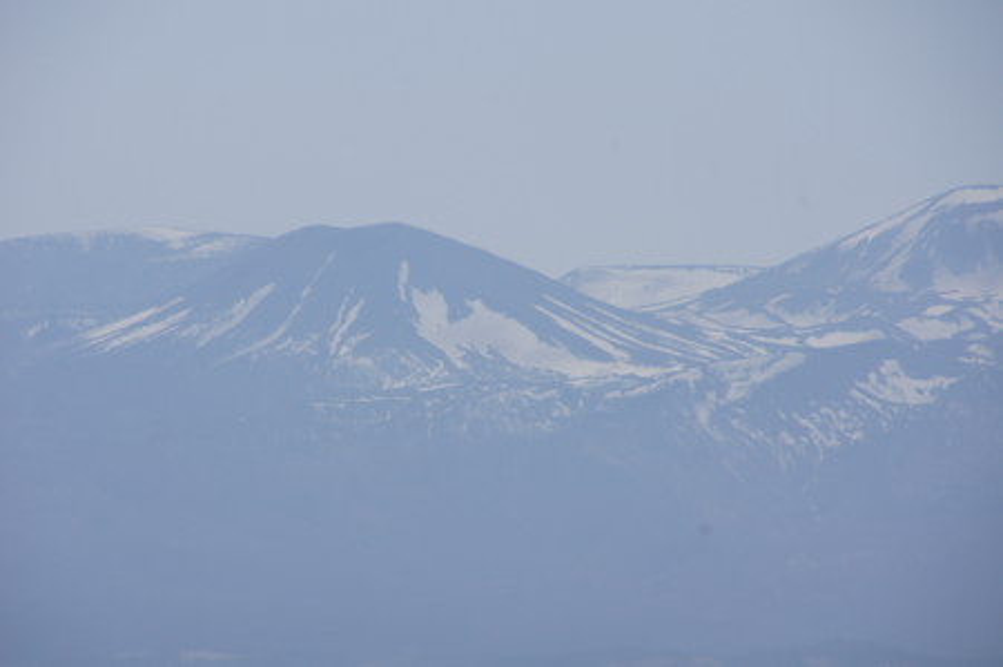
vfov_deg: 3.7
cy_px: 334
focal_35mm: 375
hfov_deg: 5.5
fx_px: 10436
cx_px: 502
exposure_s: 1/500
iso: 100
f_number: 11
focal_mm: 250
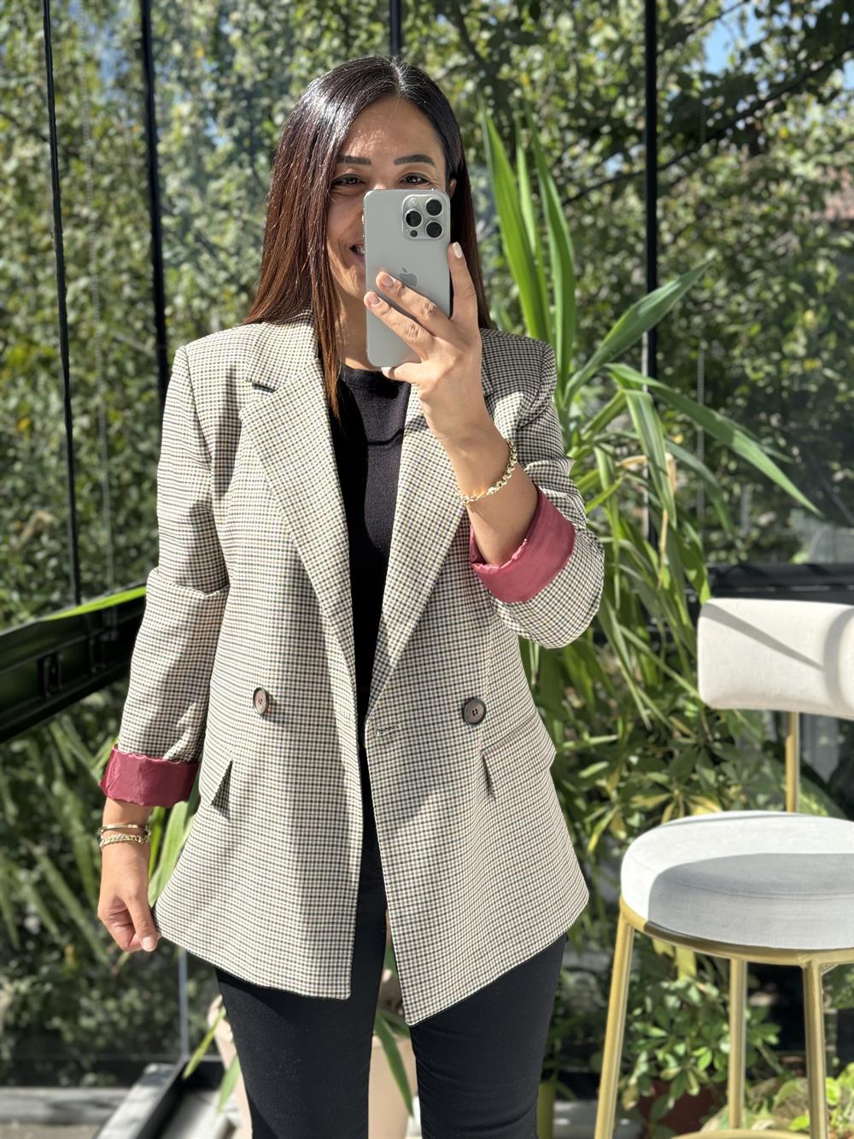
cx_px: 427
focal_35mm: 48
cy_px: 570
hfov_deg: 30.3
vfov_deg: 39.7
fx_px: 1579
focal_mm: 6.76
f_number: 1.78
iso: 64
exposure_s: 1/474
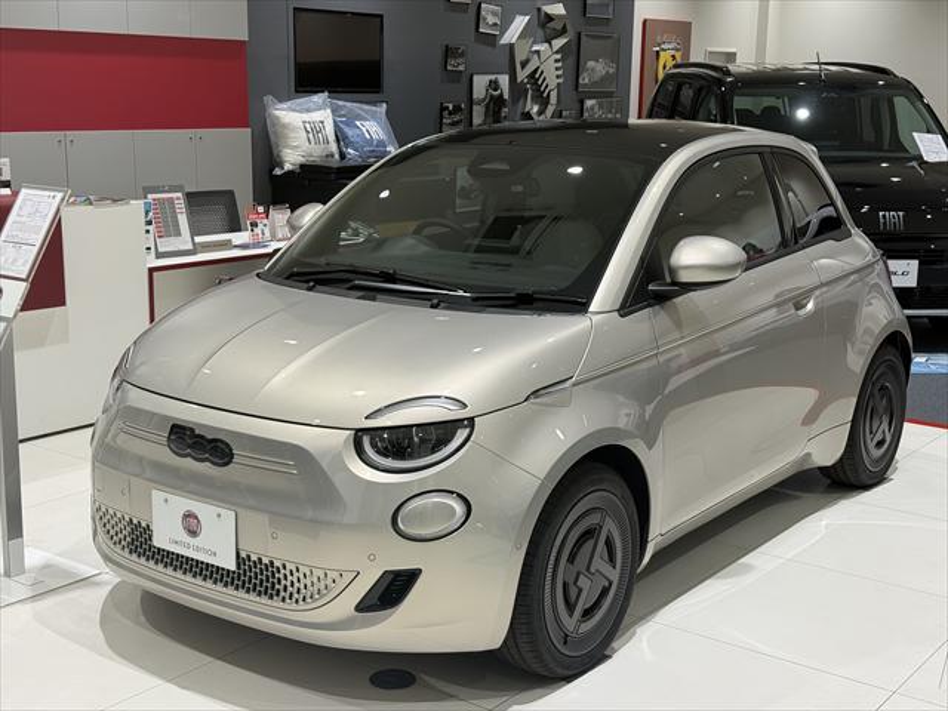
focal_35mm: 48
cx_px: 474
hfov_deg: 39.7
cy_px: 356
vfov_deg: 30.3
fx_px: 1315
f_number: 1.78
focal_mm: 6.76
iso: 50
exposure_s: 1/100
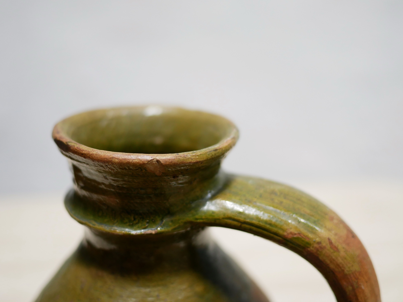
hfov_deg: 45.8
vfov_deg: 35.1
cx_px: 202
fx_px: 477
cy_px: 150
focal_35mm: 41
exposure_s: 1/60
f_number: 1.7
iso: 400
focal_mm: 20
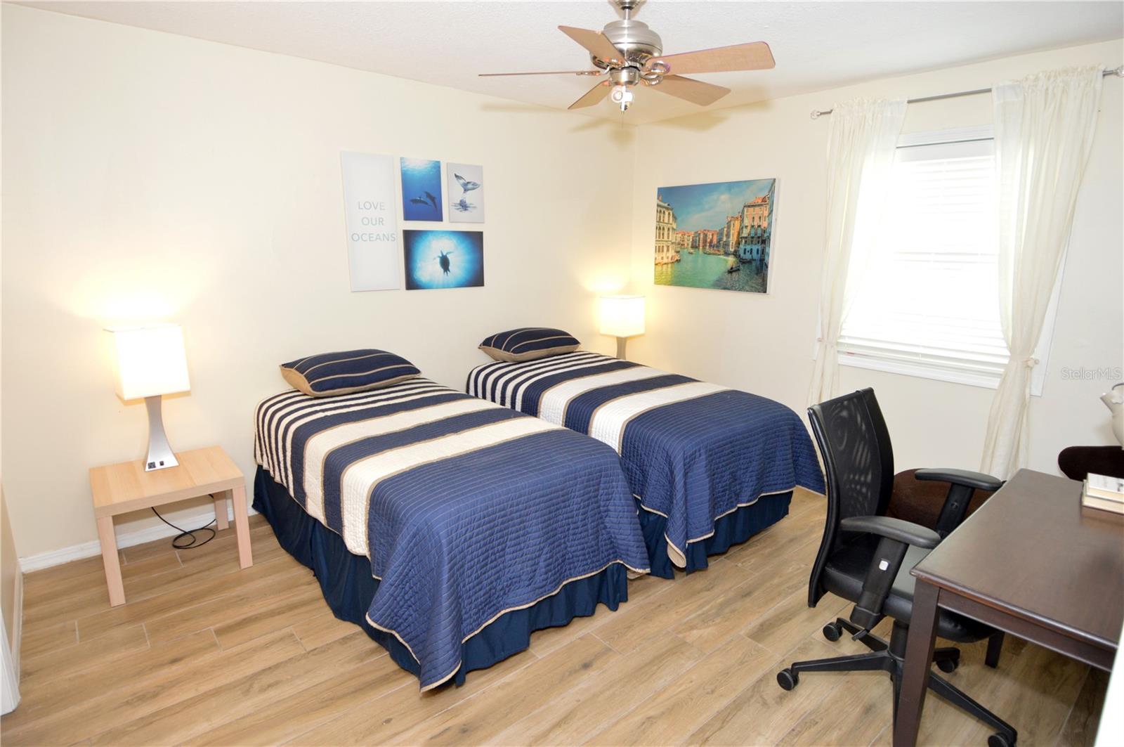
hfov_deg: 90.1
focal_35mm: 18
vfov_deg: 67.3
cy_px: 374
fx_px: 561
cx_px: 562
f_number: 4
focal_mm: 12
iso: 720
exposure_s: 1/60
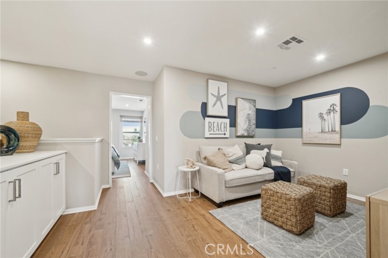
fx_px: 140
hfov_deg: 108.4
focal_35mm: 13
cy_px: 129
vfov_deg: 85.4
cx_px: 194
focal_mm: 13
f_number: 9
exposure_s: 1/5
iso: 400
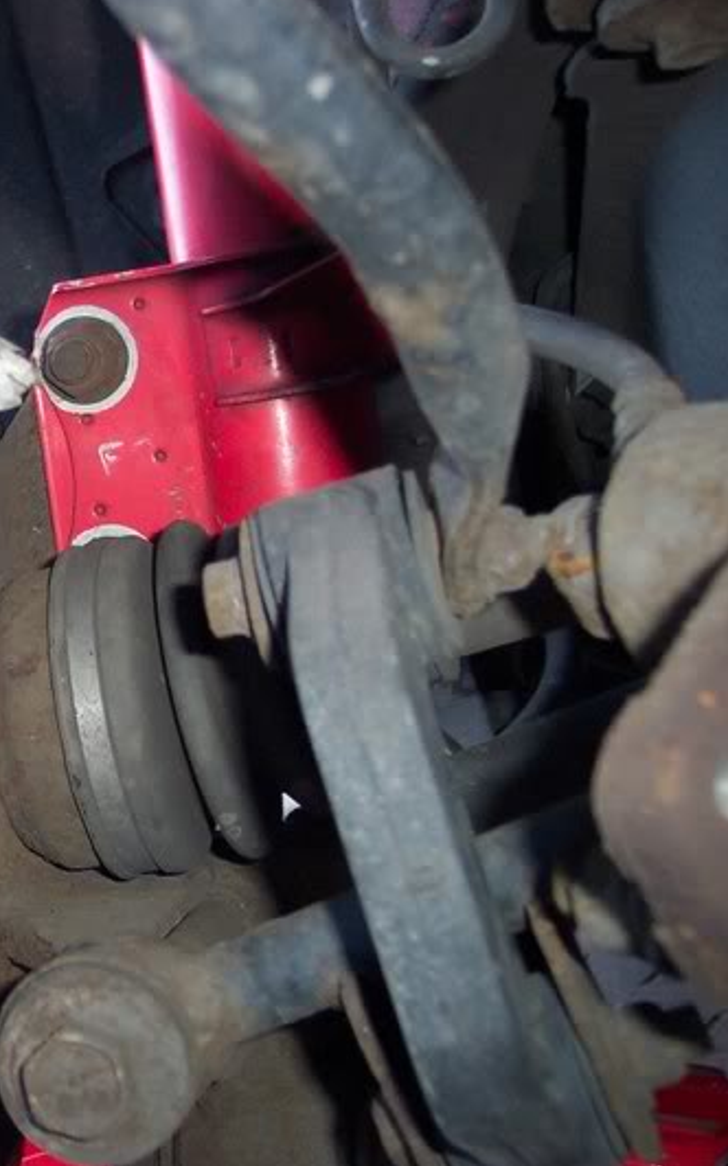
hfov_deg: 20.5
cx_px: -151
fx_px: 1875
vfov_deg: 34.6
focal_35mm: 59
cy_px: 581
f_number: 2.8
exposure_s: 1/30
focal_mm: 8
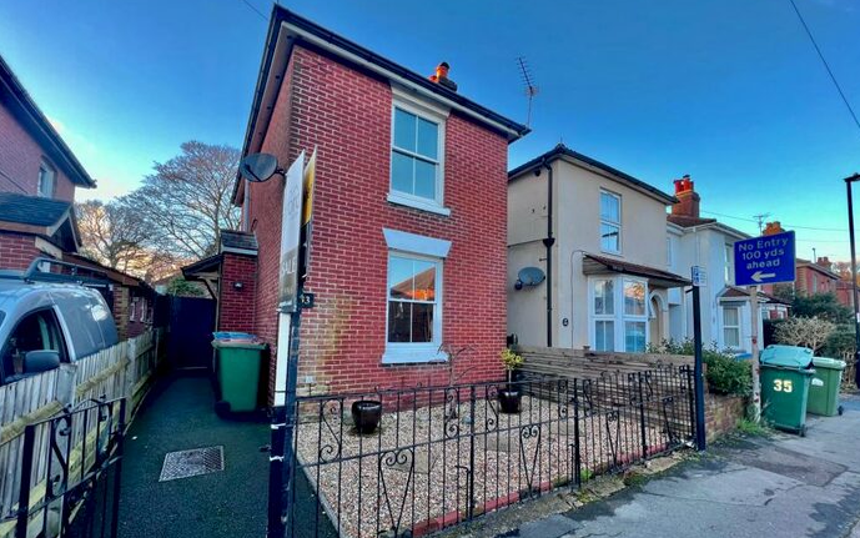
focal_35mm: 14
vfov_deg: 78.1
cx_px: 434
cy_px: 310
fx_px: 328
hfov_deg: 105.3
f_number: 1.8
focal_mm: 1.57
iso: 64
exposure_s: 1/99
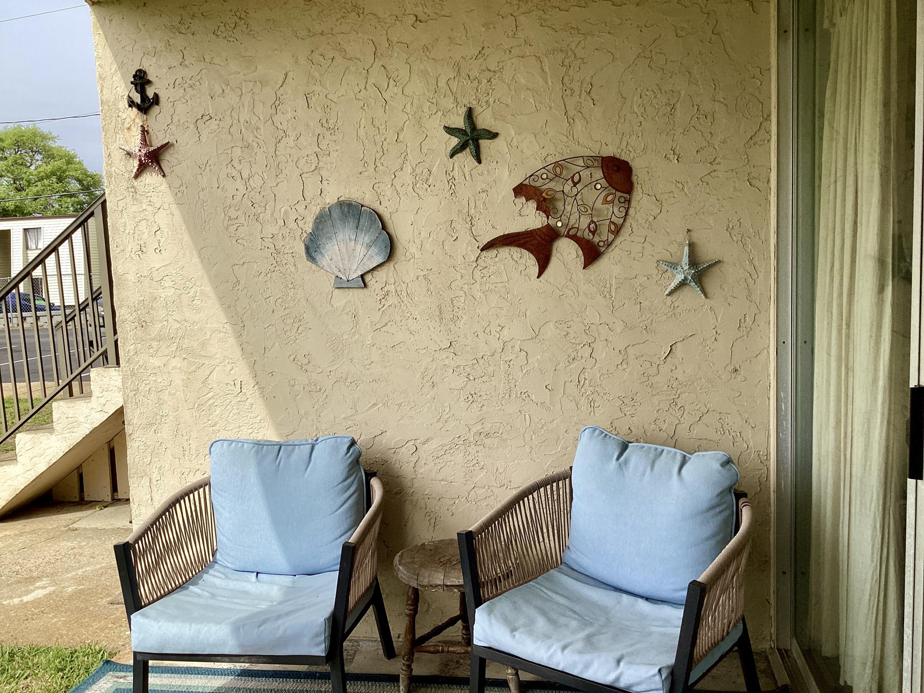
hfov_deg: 58.4
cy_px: 346
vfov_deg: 45.4
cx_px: 462
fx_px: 827
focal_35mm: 31
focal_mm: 3.3
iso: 25
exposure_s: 1/776
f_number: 2.4
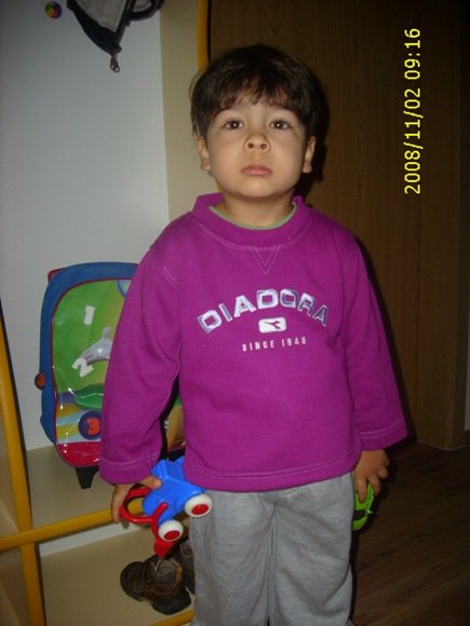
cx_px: 235
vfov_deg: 50.1
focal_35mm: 37
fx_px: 670
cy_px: 313
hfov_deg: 38.7
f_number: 2.8
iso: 100
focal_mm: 6.2
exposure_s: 1/60
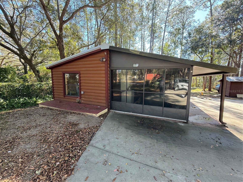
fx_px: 98
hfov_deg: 102.1
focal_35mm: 14
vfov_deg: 85.7
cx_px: 122
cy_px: 91
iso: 125
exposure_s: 1/99
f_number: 2.2
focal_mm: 2.22
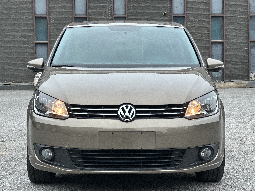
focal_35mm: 77
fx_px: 567
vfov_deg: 19.1
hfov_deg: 25.3
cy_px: 96
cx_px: 128
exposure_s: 1/33
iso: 160
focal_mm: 9
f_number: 2.8
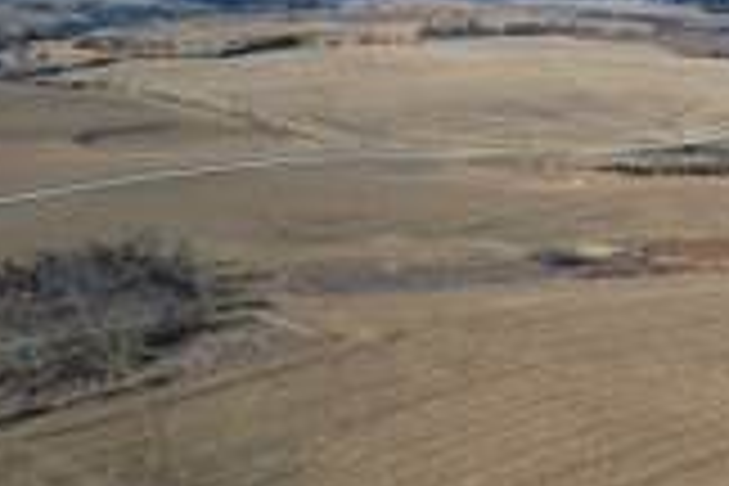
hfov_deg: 31.0
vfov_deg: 21.1
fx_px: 1235
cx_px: 688
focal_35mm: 61
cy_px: 536
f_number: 2.8
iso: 100
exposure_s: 1/1600
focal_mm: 8.38
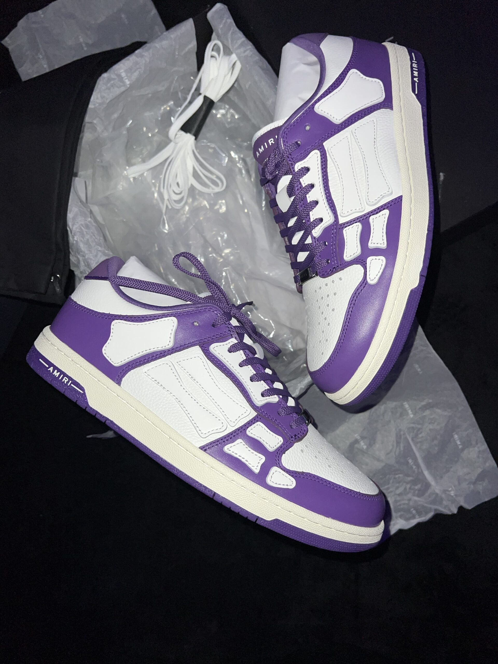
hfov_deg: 53.1
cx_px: 249
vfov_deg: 67.3
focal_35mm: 26
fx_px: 499
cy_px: 332
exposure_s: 1/4
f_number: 1.5
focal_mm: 5.7
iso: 32
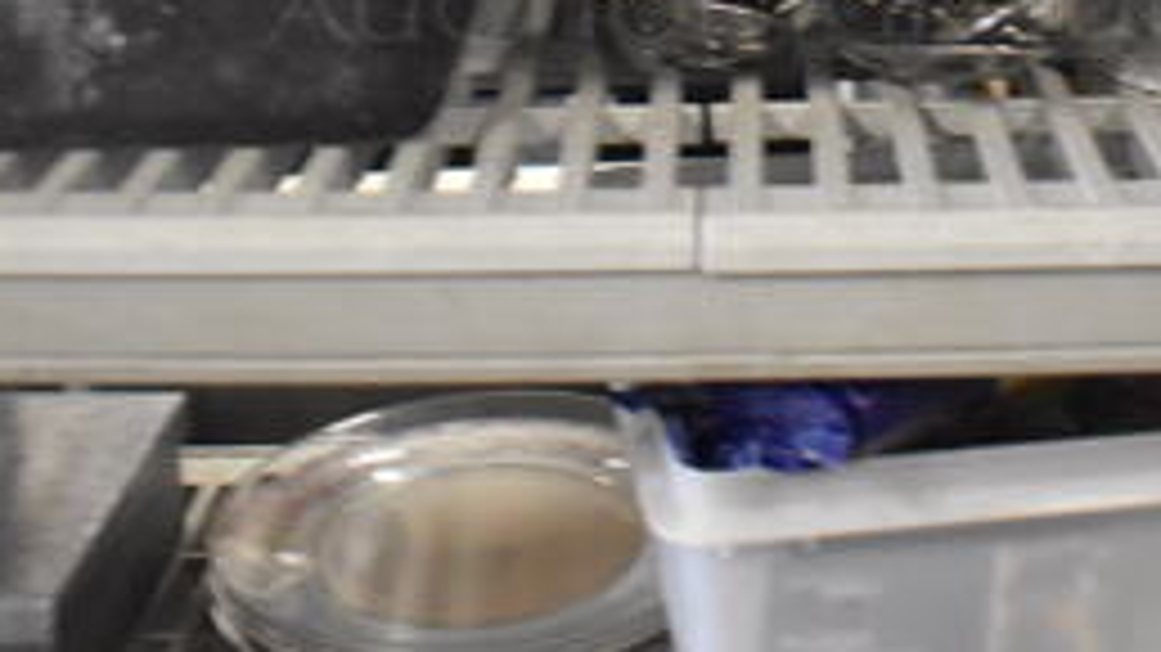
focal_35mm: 67
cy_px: -180
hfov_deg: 31.3
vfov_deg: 17.0
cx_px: 742
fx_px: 2062
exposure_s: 1/125
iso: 3200
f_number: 3.5
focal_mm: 18
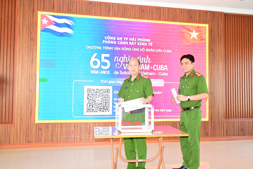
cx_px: 126
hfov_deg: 63.7
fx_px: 204
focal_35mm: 29
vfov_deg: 45.0
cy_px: 84
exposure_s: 1/125
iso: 1000
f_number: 4
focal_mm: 29
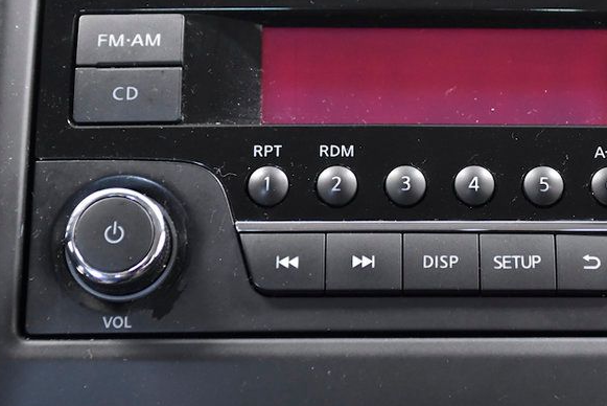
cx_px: 441
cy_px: 120
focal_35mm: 111
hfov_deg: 18.3
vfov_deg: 12.3
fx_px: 1872
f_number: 3.5
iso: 1600
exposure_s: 1/160
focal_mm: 42
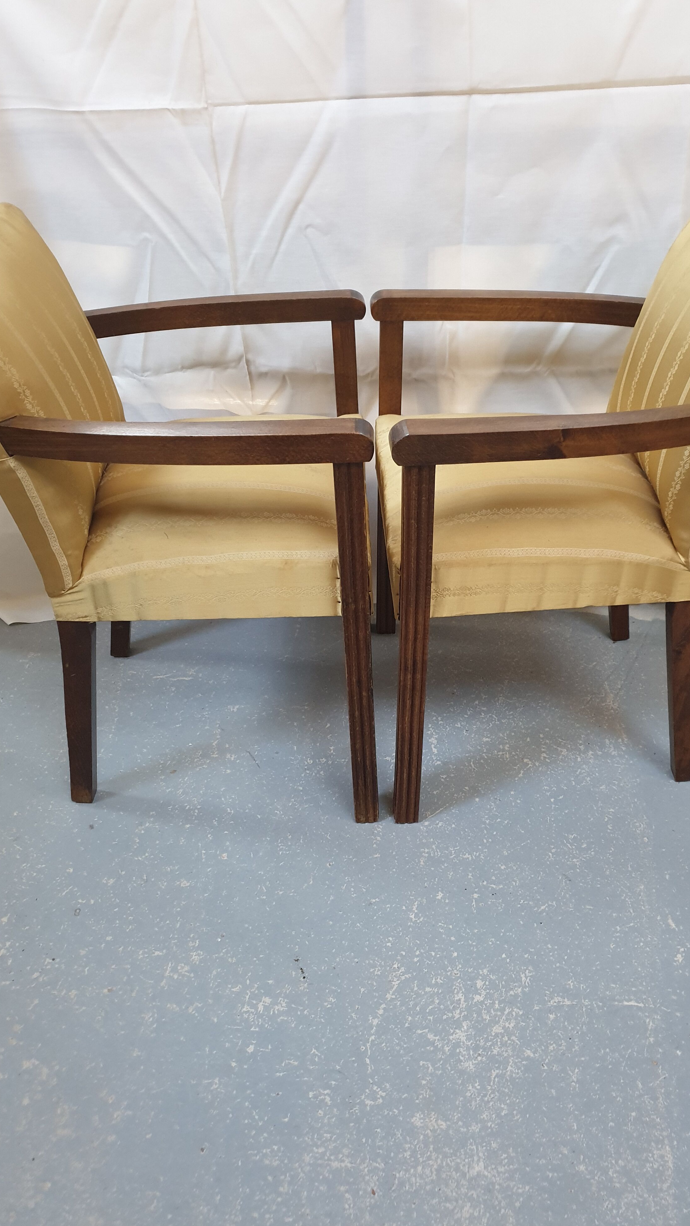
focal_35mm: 29
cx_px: 378
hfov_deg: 40.1
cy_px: 625
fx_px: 943
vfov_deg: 66.1
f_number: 1.5
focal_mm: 4.3
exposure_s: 1/30
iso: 250
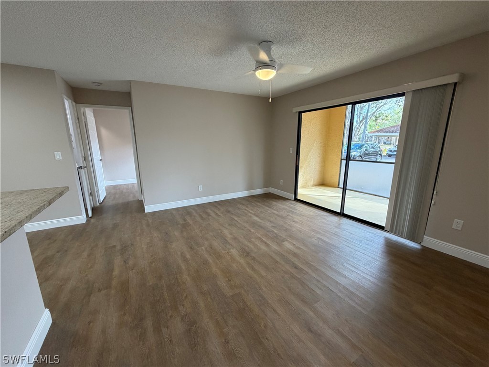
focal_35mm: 14
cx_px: 244
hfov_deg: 102.1
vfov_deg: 85.7
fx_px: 198
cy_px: 184
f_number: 2.2
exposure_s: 1/120
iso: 200
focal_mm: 2.22
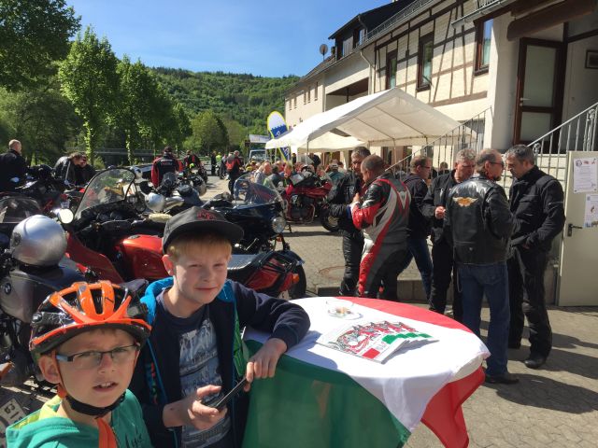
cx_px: 299
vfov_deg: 48.2
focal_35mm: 29
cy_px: 224
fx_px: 501
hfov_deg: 61.7
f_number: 2.2
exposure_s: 1/1464
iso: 32
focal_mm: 4.15
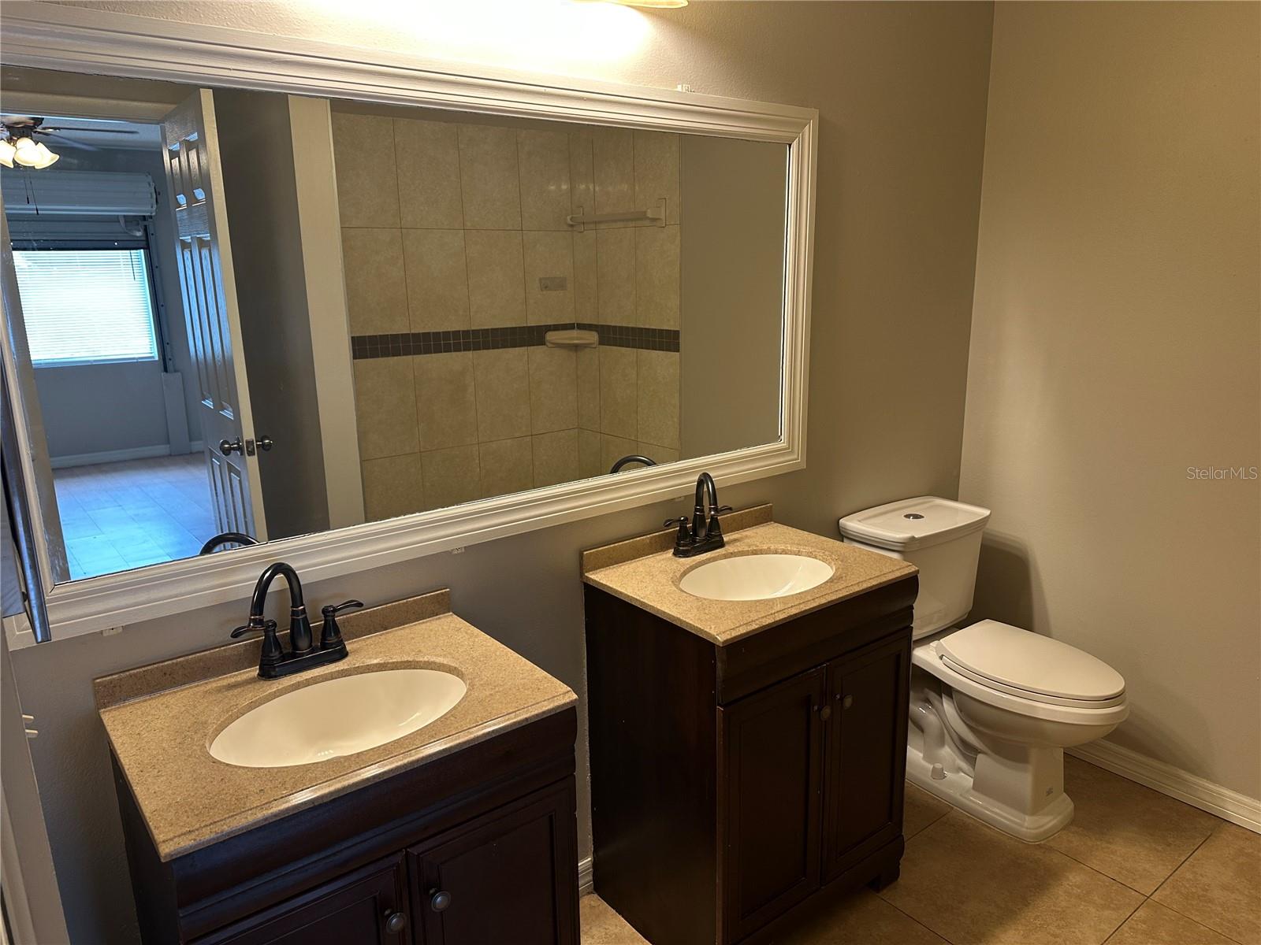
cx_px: 630
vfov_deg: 56.8
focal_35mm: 24
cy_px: 472
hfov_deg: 71.6
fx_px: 874
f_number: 1.78
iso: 125
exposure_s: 1/60
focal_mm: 6.86
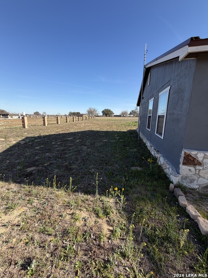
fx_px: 112
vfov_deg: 102.1
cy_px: 139
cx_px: 104
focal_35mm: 14
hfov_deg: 85.7
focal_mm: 2.22
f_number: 2.2
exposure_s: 1/770
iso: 32
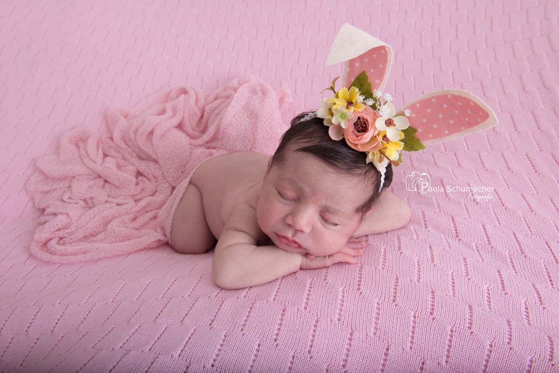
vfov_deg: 41.1
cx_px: 280
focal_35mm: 32
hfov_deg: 58.7
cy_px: 186
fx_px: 497
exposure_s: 1/200
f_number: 10
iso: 200
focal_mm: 32
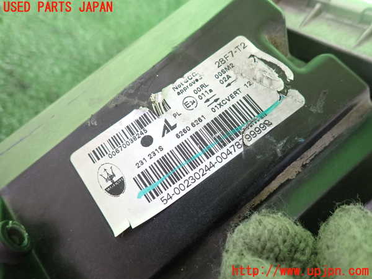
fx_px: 269
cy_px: 140
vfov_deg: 54.9
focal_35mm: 25
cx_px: 186
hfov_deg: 69.4
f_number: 2
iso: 250
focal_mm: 4.5
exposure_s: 1/30
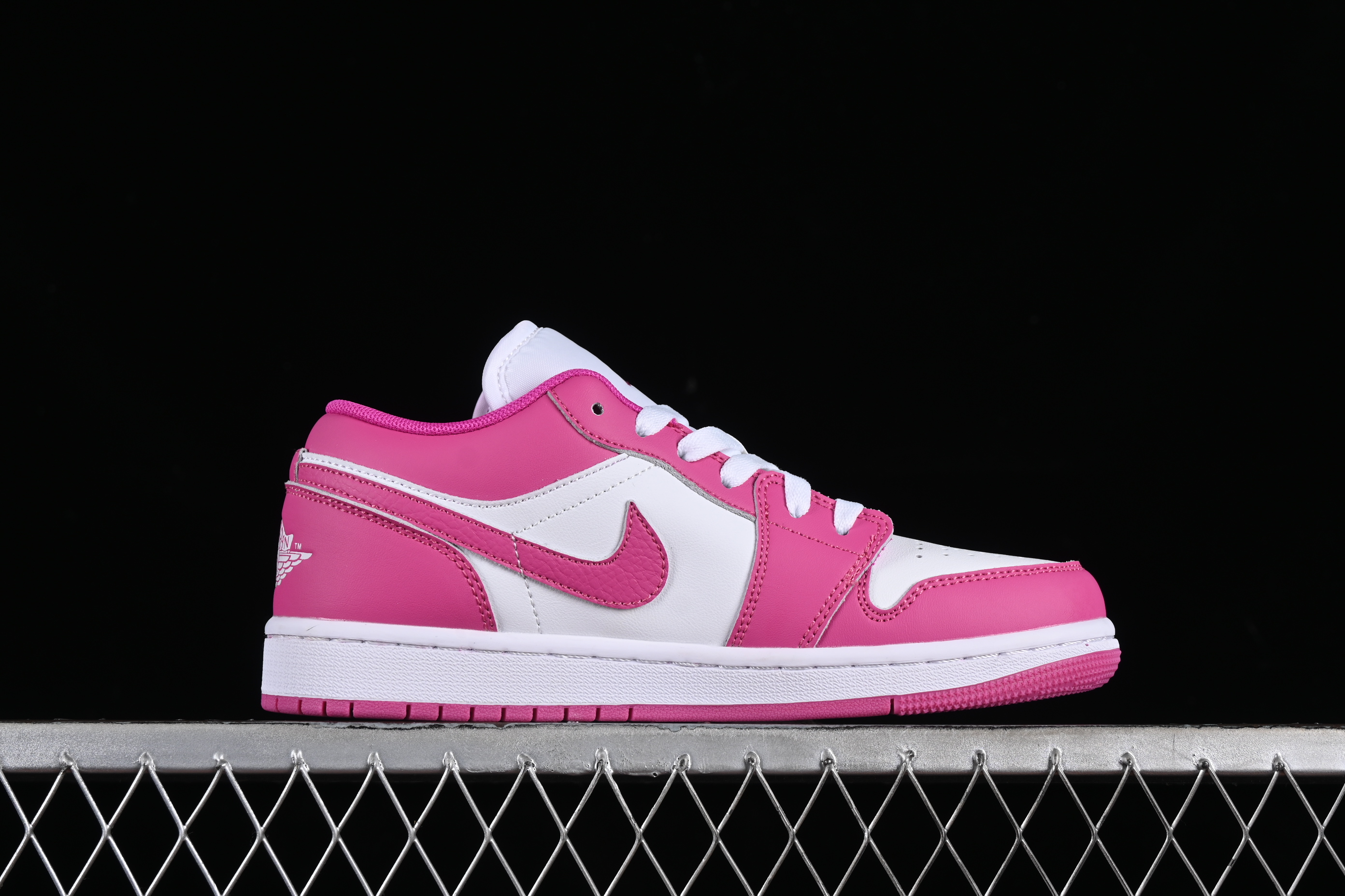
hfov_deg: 27.0
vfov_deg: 18.2
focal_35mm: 75
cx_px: 672
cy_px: 448
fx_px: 2802
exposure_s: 1/80
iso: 160
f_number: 8
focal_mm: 50
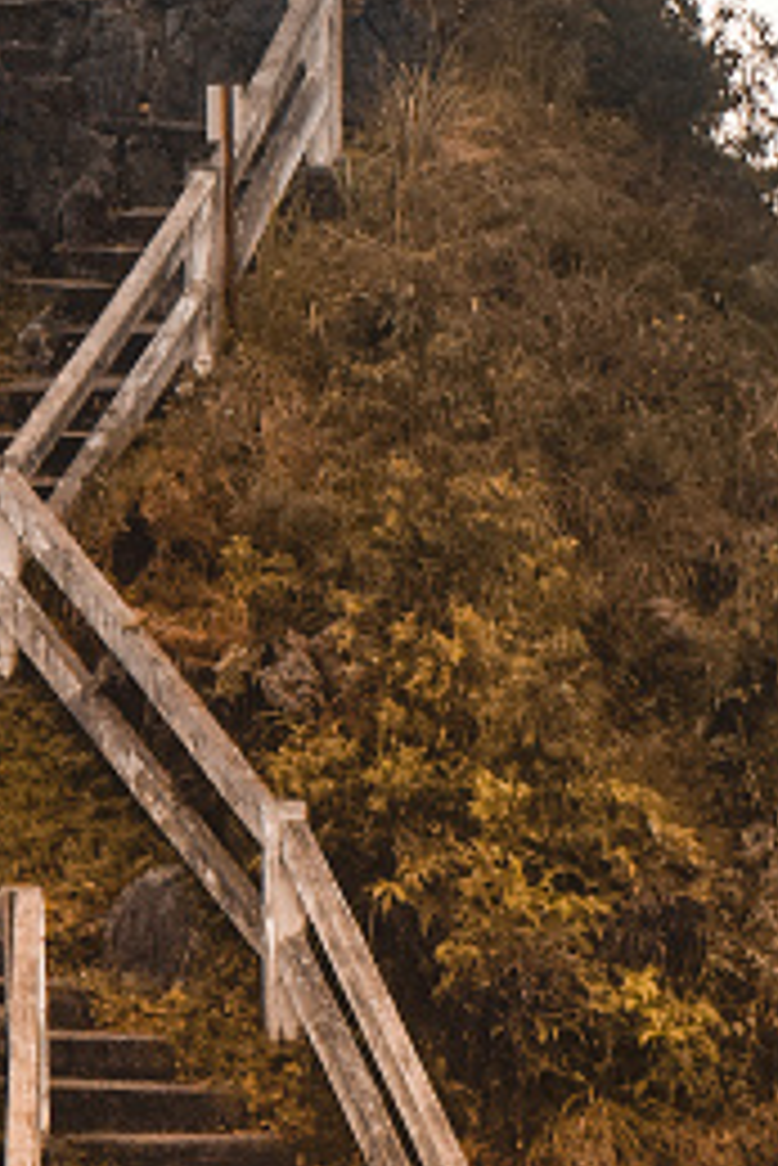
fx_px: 8999
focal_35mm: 278
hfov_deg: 4.9
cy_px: -621
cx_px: -643
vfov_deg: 7.3
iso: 100
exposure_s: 1/200
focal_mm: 40
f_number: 11
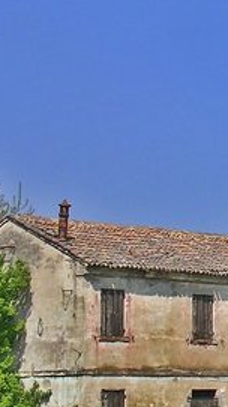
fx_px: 1637
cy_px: 234
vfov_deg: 14.1
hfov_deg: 7.8
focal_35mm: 152
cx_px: 333
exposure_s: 1/818
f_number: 3.5
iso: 50
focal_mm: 9.6
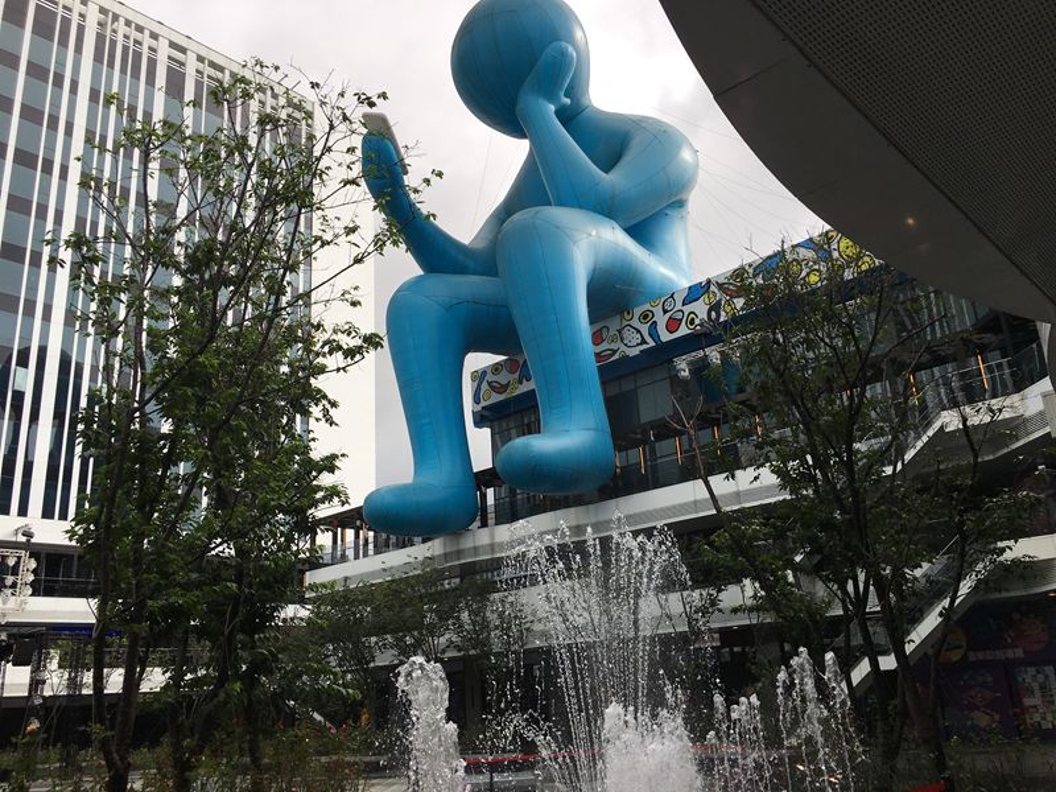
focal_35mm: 29
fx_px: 885
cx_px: 528
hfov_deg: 61.7
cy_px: 396
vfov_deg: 48.2
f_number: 2.2
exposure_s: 1/516
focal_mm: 4.15
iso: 25
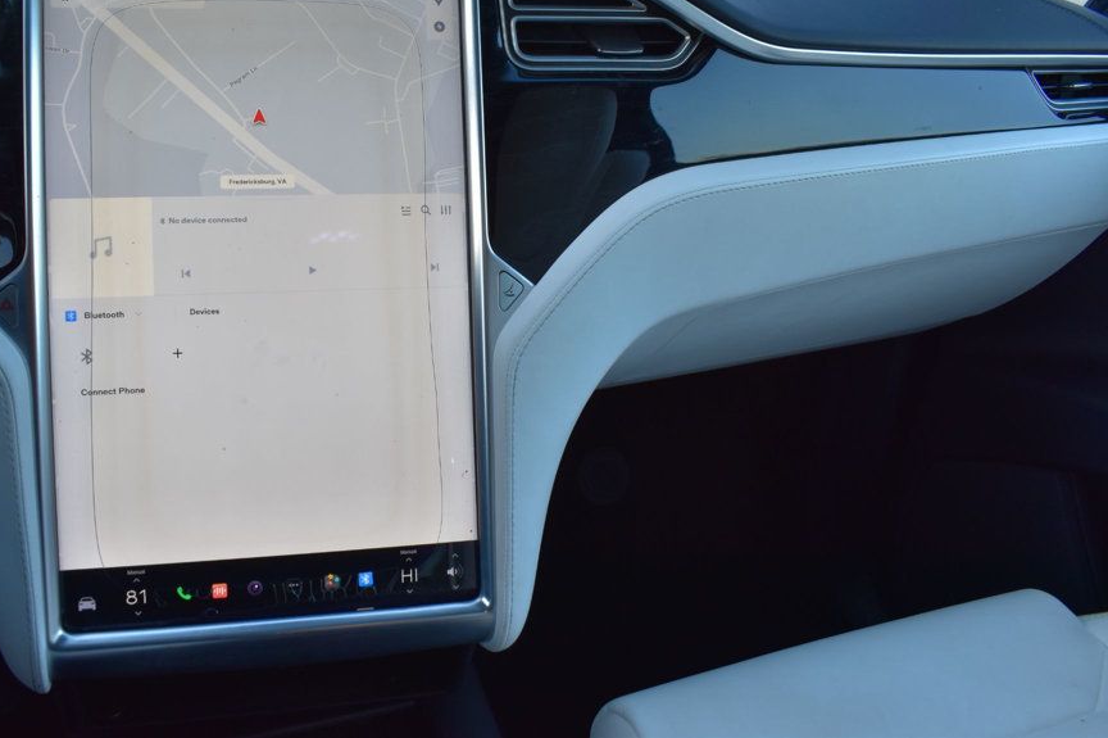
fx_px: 984
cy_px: 302
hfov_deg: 58.5
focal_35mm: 32
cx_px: 472
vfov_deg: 40.9
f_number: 7.1
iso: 400
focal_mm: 18
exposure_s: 1/40
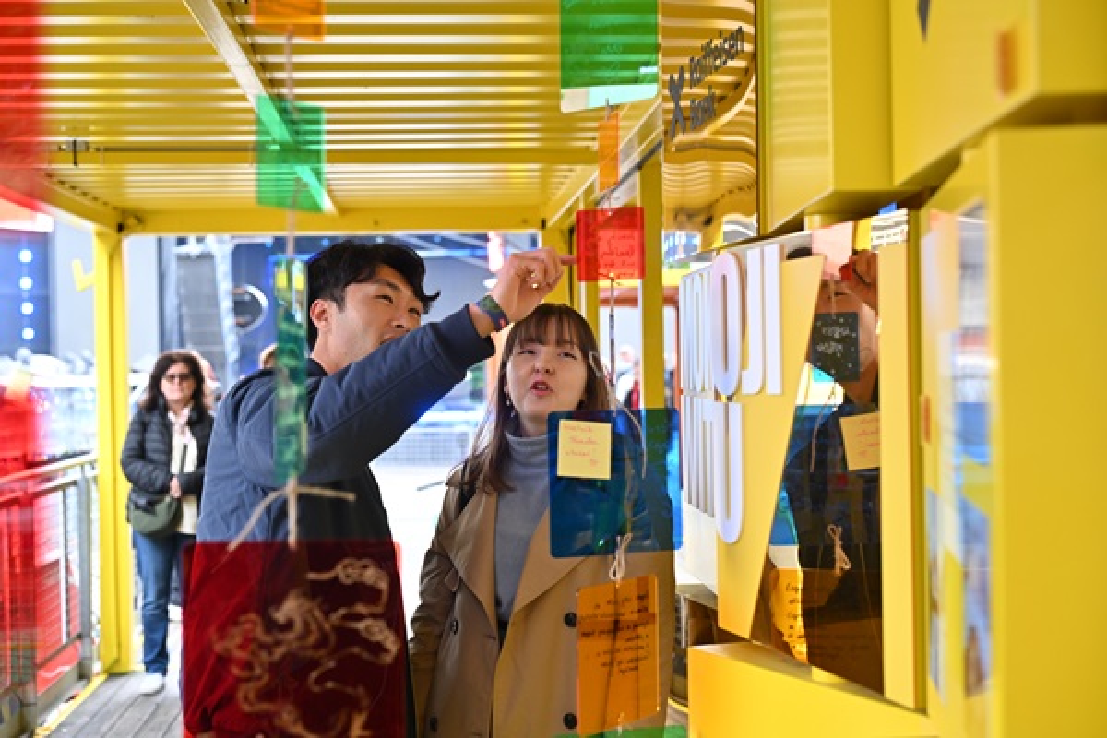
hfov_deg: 36.9
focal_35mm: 54
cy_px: 369
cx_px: 554
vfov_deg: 25.1
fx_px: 1660
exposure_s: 1/125
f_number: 4
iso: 1000
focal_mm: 54
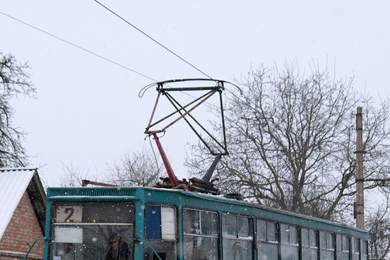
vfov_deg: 15.5
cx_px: 204
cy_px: 241
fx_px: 942
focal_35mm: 87
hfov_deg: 23.4
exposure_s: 1/500
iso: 400
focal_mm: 26.6
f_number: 4.2
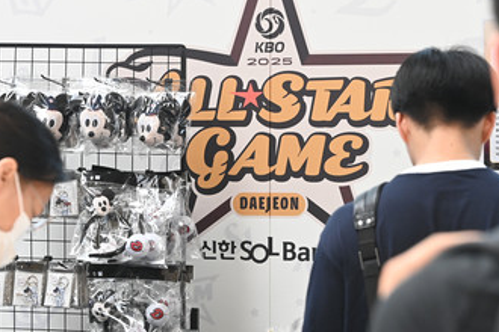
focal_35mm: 200
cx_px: 189
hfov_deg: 10.3
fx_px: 2772
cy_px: 223
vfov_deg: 6.9
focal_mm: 110
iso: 4000
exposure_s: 1/250
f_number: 6.3
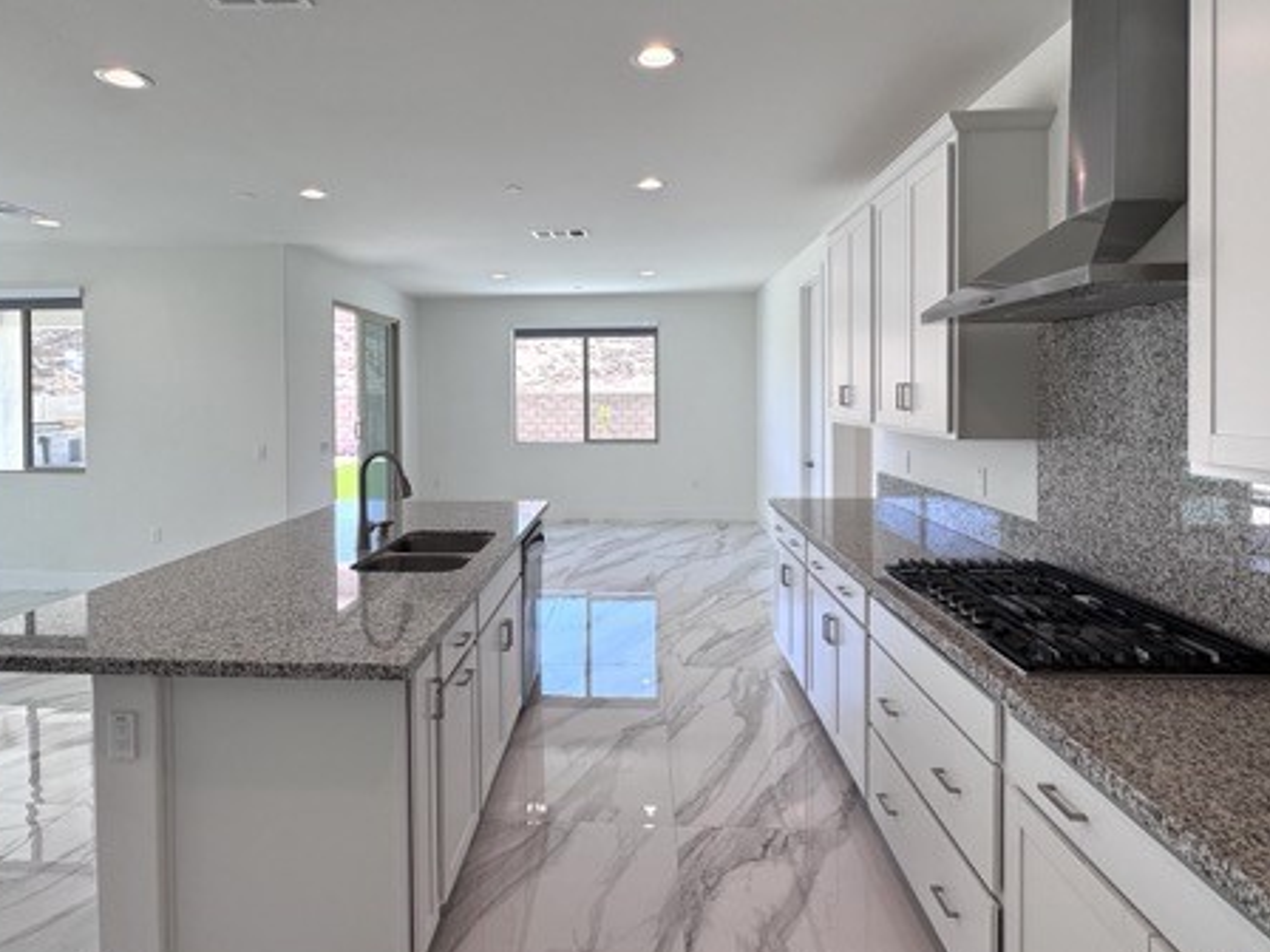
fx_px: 734
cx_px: 592
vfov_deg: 65.6
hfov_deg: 81.6
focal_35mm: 20
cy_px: 405
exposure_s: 1/144
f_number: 2.2
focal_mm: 2.22
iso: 40
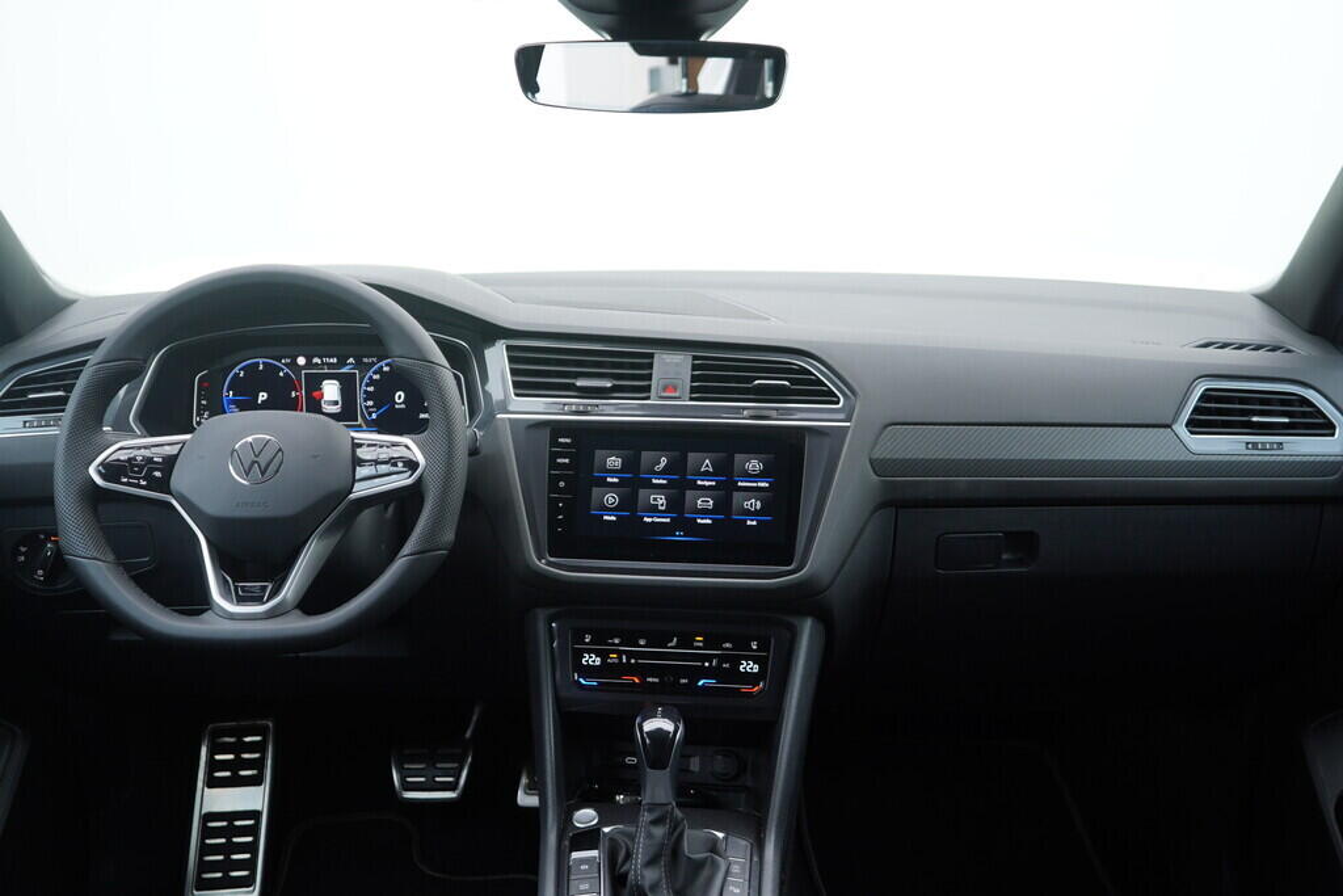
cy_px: 448
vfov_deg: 36.9
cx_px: 672
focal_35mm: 36
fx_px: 1343
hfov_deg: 53.1
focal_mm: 24
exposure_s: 1/40
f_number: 2.8
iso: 160
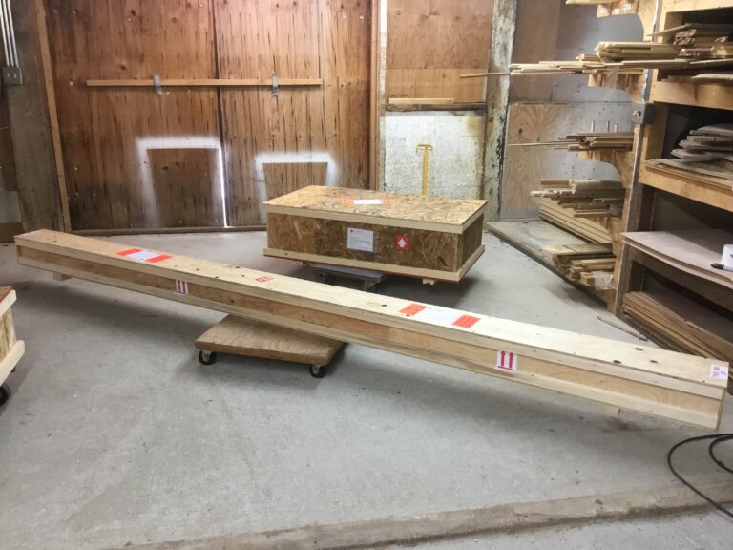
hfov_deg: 58.4
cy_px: 275
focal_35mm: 31
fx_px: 656
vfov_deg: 45.4
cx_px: 366
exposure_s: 1/30
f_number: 2.4
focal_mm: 3.3
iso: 80
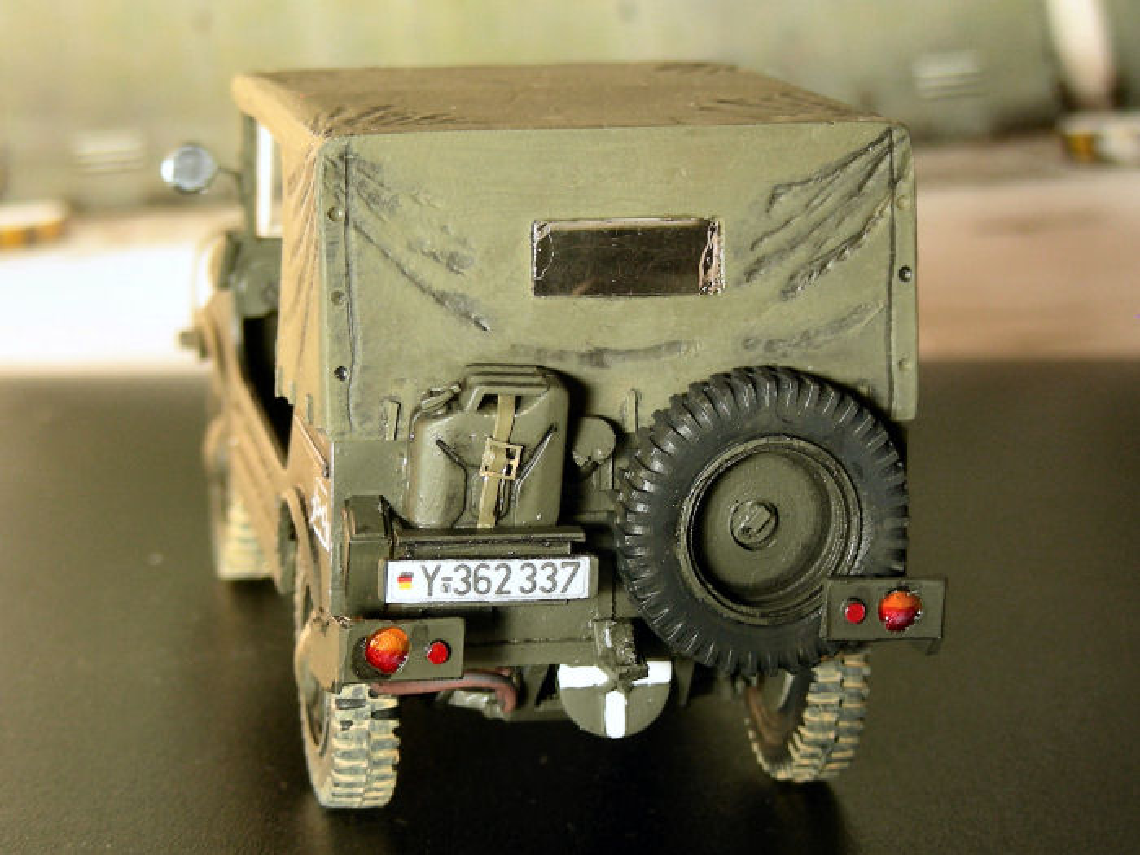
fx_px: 2602
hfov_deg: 24.7
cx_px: 570
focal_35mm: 79
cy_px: 428
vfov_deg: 18.7
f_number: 3.5
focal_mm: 13.2
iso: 50
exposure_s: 1/3.8
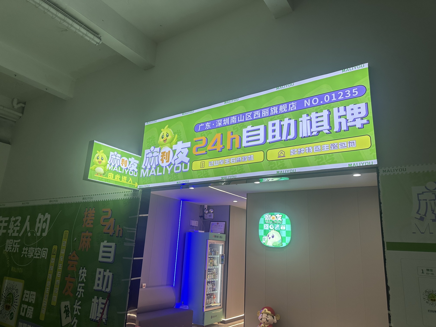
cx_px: 218
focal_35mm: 24
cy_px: 164
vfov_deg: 56.8
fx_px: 302
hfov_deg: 71.6
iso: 64
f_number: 1.78
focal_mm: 6.86
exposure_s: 1/206
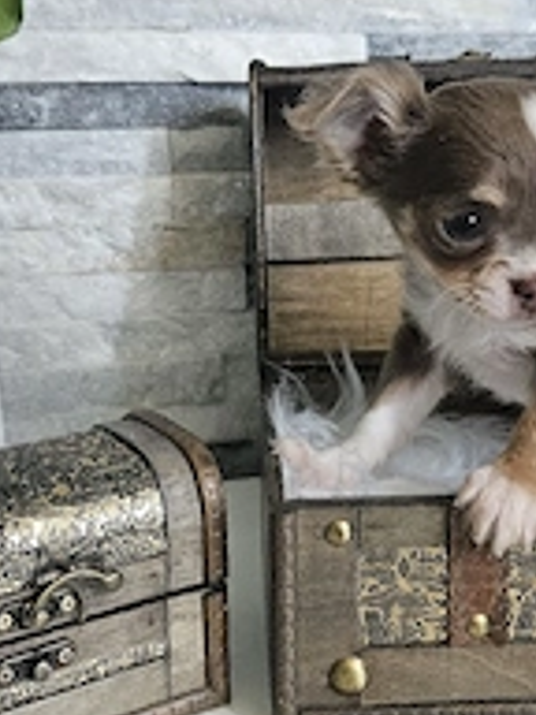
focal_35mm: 48
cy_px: 257
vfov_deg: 39.3
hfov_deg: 30.3
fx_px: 991
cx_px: 272
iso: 640
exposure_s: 1/100
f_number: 1.8
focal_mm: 5.4
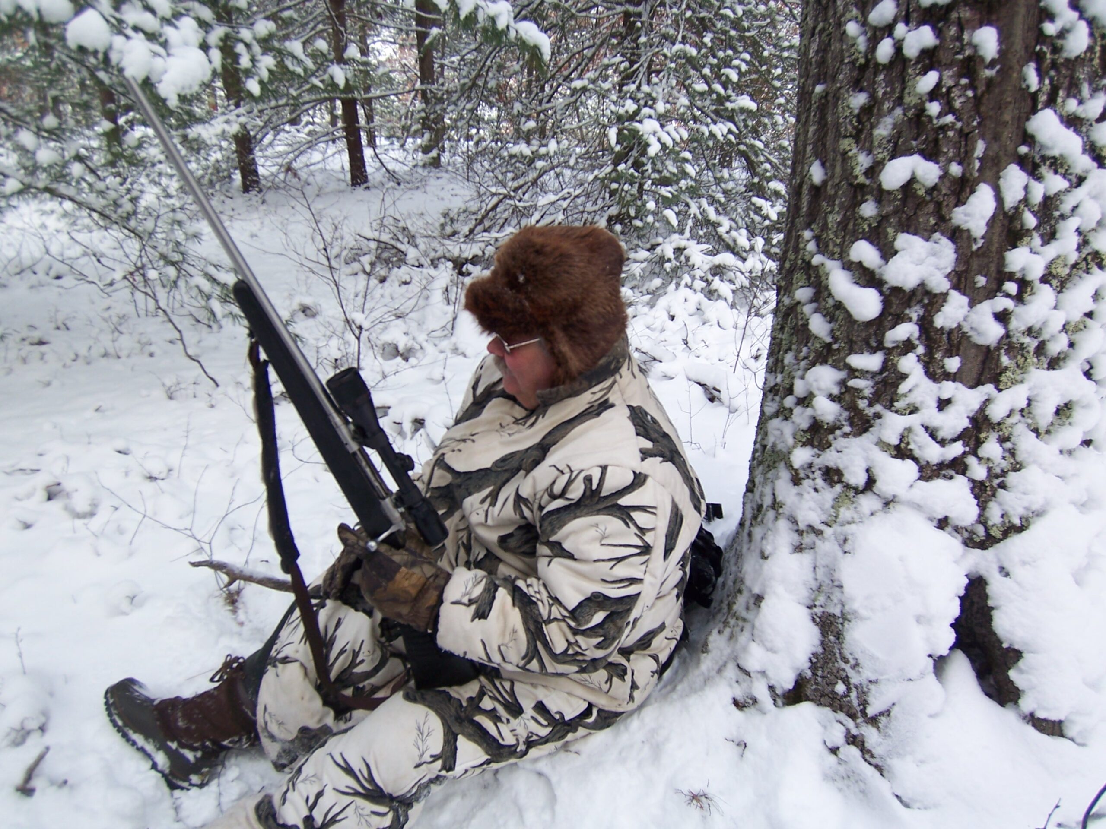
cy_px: 414
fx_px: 735
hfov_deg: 73.9
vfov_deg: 58.9
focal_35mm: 23
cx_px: 553
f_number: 2.8
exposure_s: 1/250
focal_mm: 3.8
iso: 64
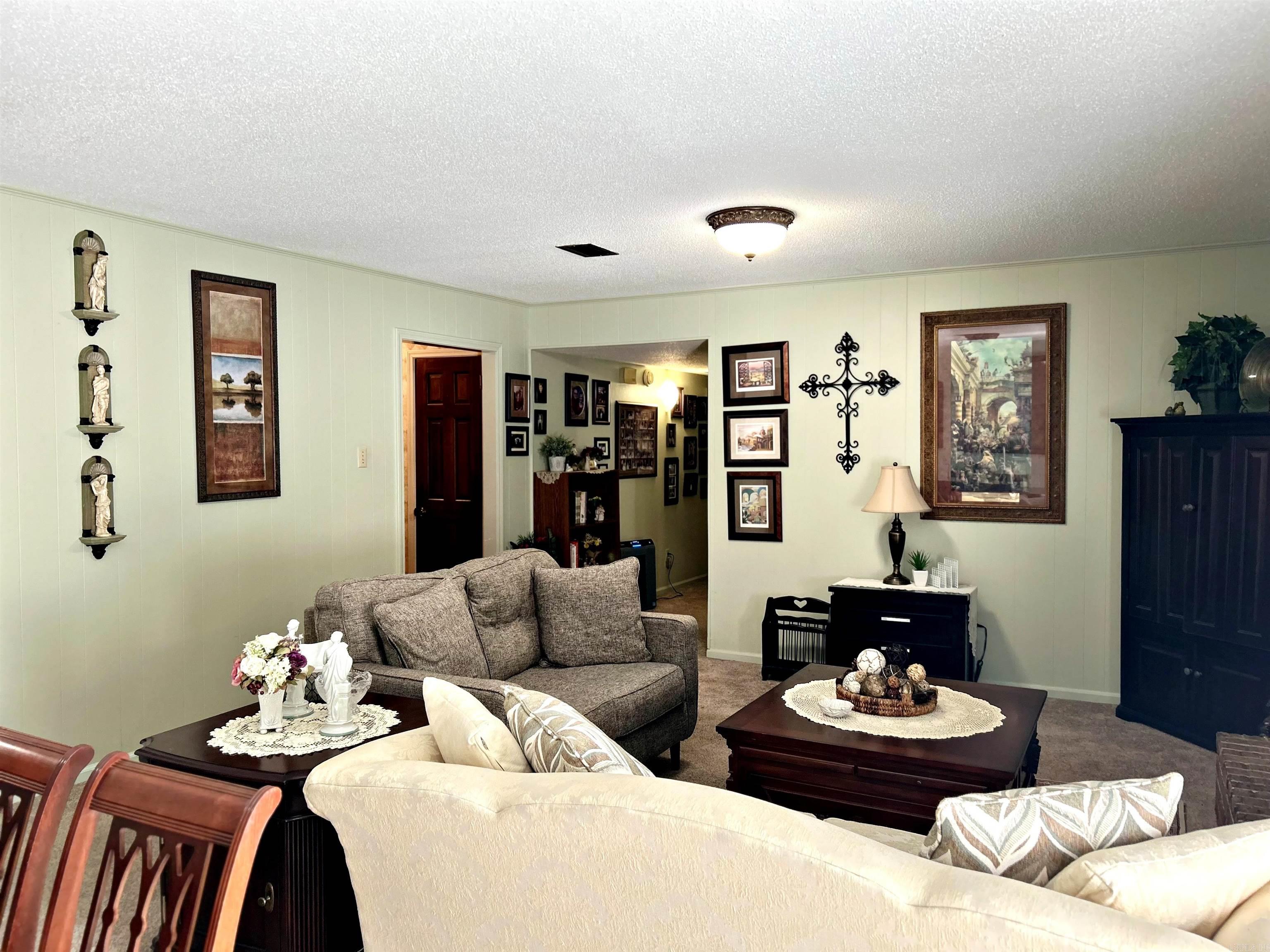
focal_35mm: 26
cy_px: 476
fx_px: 954
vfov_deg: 53.1
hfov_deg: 67.3
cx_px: 635
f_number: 1.5
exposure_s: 1/60
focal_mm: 5.7
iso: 100
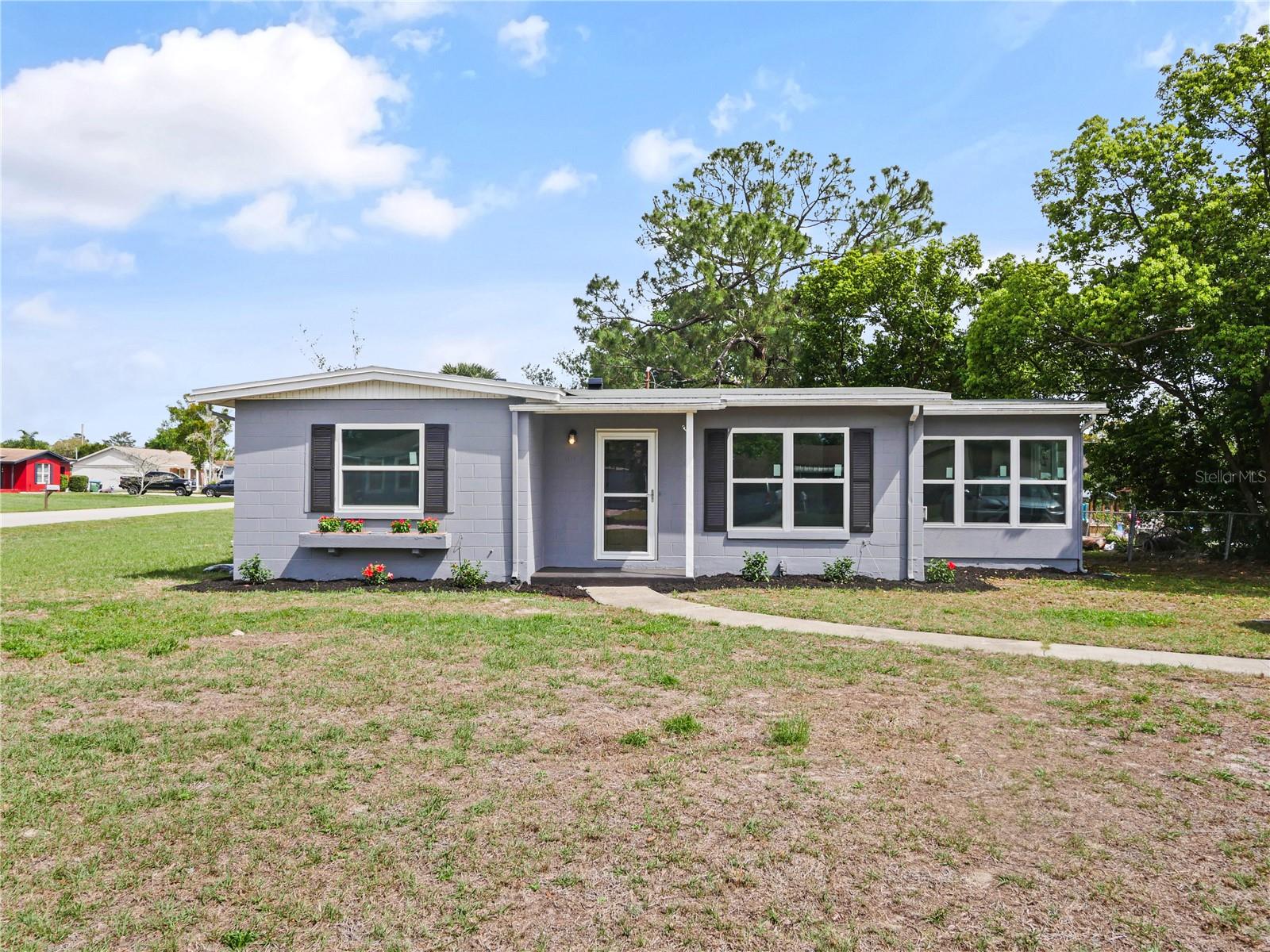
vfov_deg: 53.1
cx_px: 635
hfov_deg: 67.3
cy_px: 476
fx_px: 954
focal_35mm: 26
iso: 200
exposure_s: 1/400
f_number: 8
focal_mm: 13
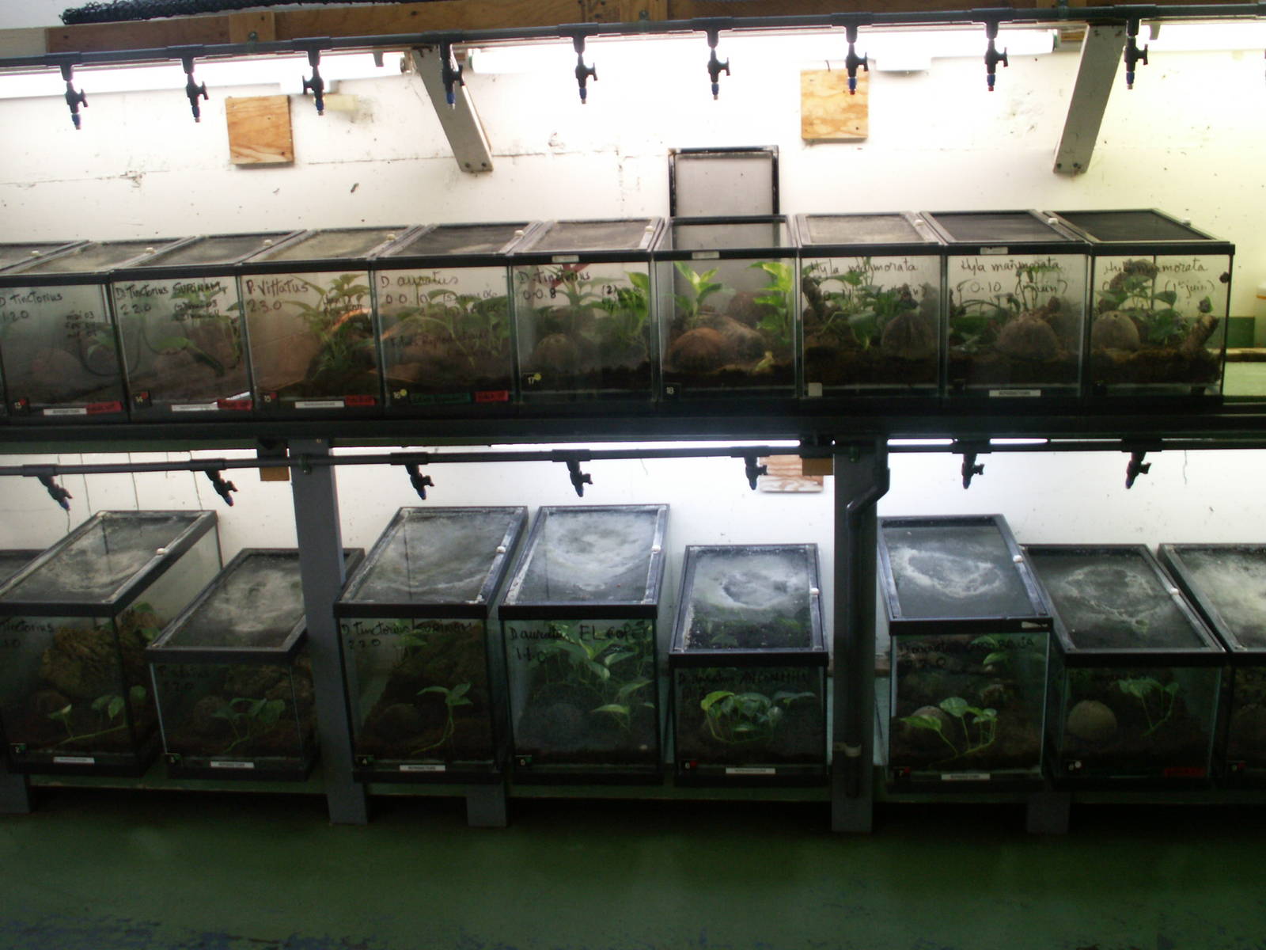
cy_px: 475
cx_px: 633
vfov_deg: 40.7
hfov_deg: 52.6
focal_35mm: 35
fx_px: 1280
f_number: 2.8
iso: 64
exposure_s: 1/40
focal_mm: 5.86
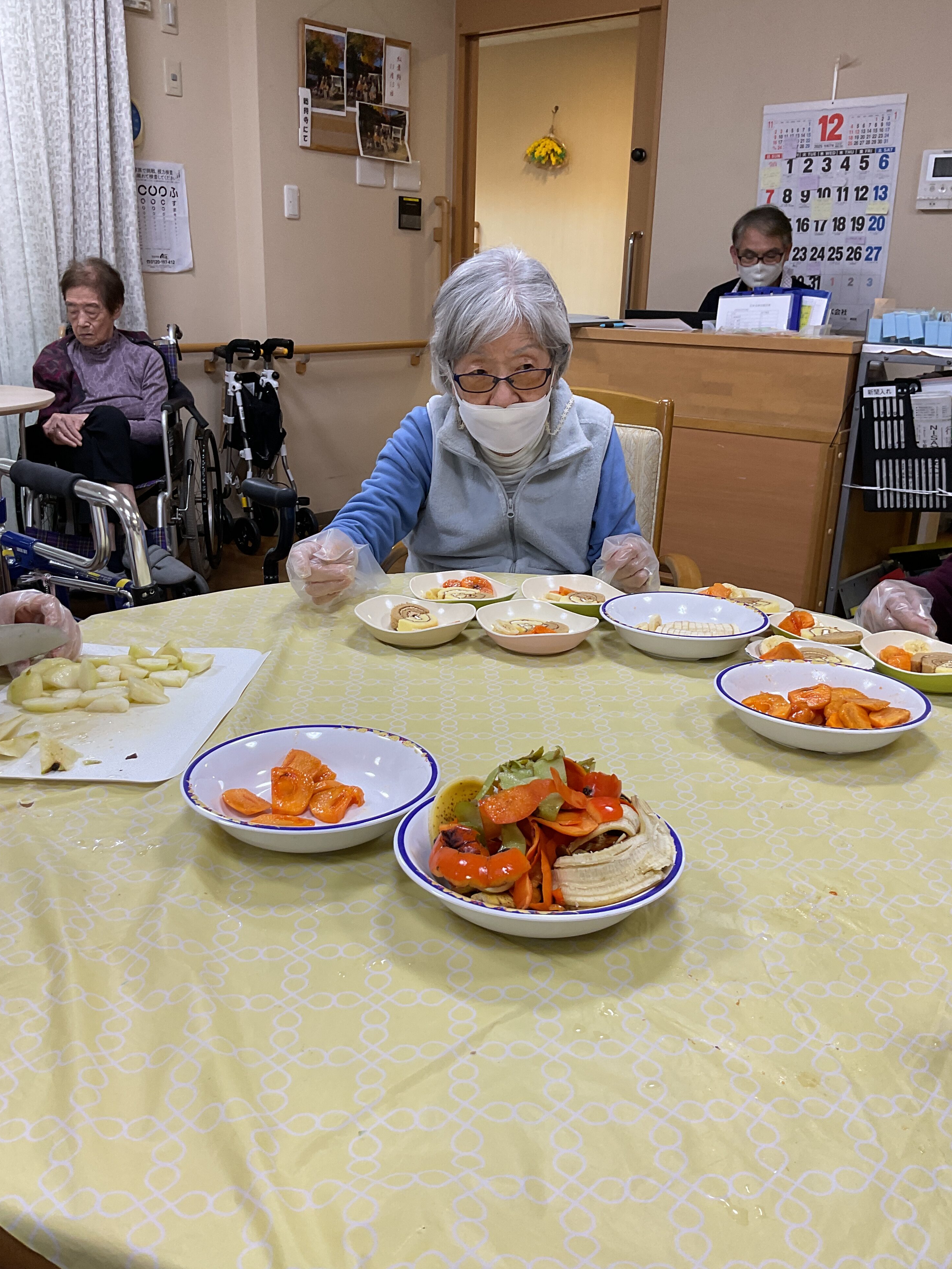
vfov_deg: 60.0
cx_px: 476
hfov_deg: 46.8
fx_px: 1100
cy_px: 648
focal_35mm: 30
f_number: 1.8
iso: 40
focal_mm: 3
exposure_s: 1/60
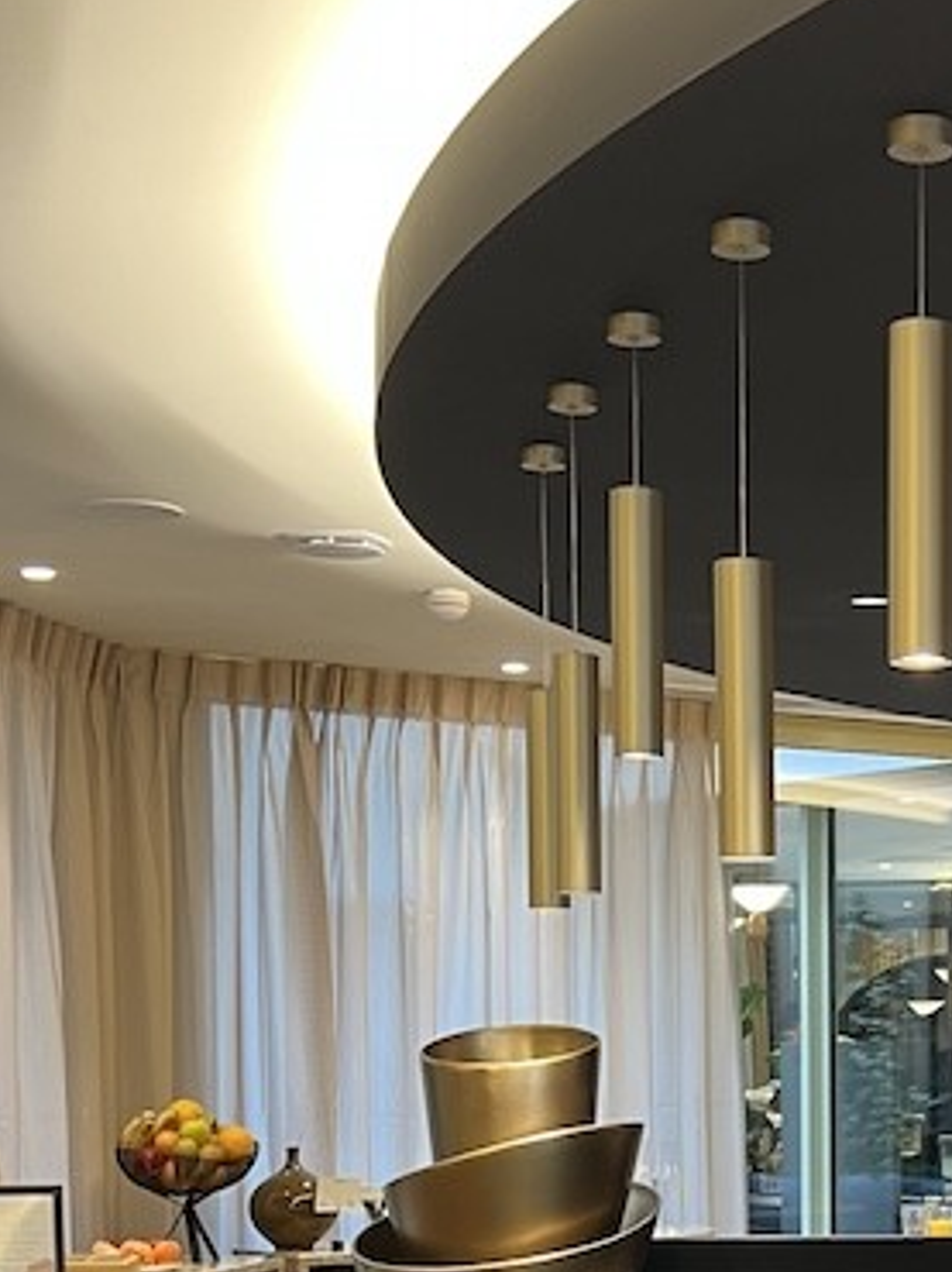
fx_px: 2753
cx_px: 876
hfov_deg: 19.2
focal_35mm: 75
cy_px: 1208
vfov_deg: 25.0
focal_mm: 5.7
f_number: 1.5
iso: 100
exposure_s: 1/50
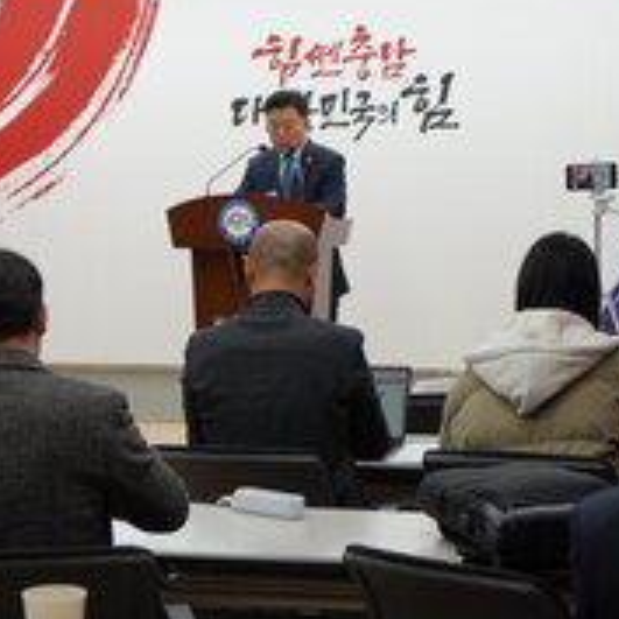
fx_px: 2185
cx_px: 224
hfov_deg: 16.1
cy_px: 313
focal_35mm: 108
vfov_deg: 16.1
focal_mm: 50
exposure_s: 1/160
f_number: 4
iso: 400
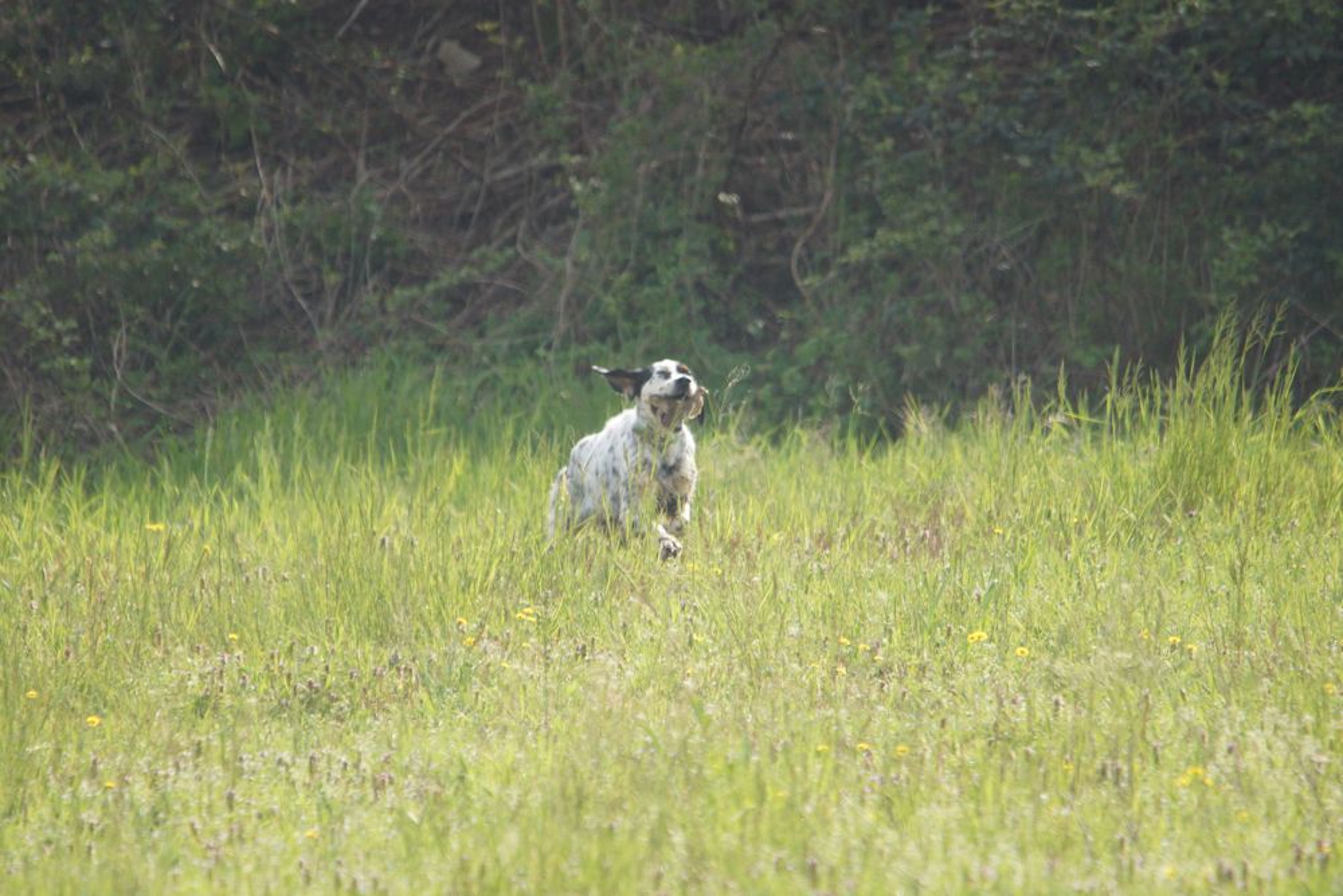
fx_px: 27981
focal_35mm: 750
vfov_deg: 1.8
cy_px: 448
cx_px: 672
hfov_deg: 2.7
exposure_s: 1/2000
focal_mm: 500
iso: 1250
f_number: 6.3
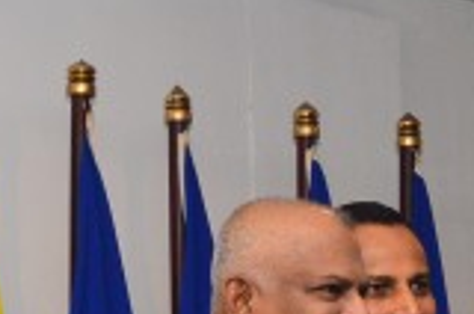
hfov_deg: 11.3
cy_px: 462
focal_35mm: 180
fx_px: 2365
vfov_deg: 7.5
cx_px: 530
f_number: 7.1
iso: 800
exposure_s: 1/100
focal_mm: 32
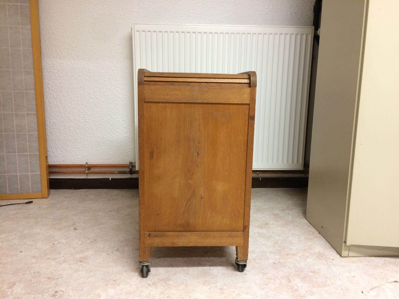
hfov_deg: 61.7
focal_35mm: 29
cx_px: 200
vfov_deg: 48.2
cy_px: 150
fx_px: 334
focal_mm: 4.15
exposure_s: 1/33
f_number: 2.2
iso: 160
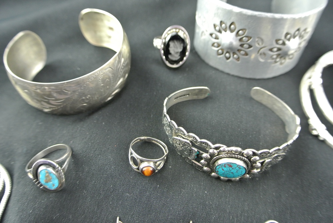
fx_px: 269
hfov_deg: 63.6
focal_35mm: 29
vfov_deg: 45.1
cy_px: 112
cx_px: 166
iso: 800
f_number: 3.5
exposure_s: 1/50
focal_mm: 11
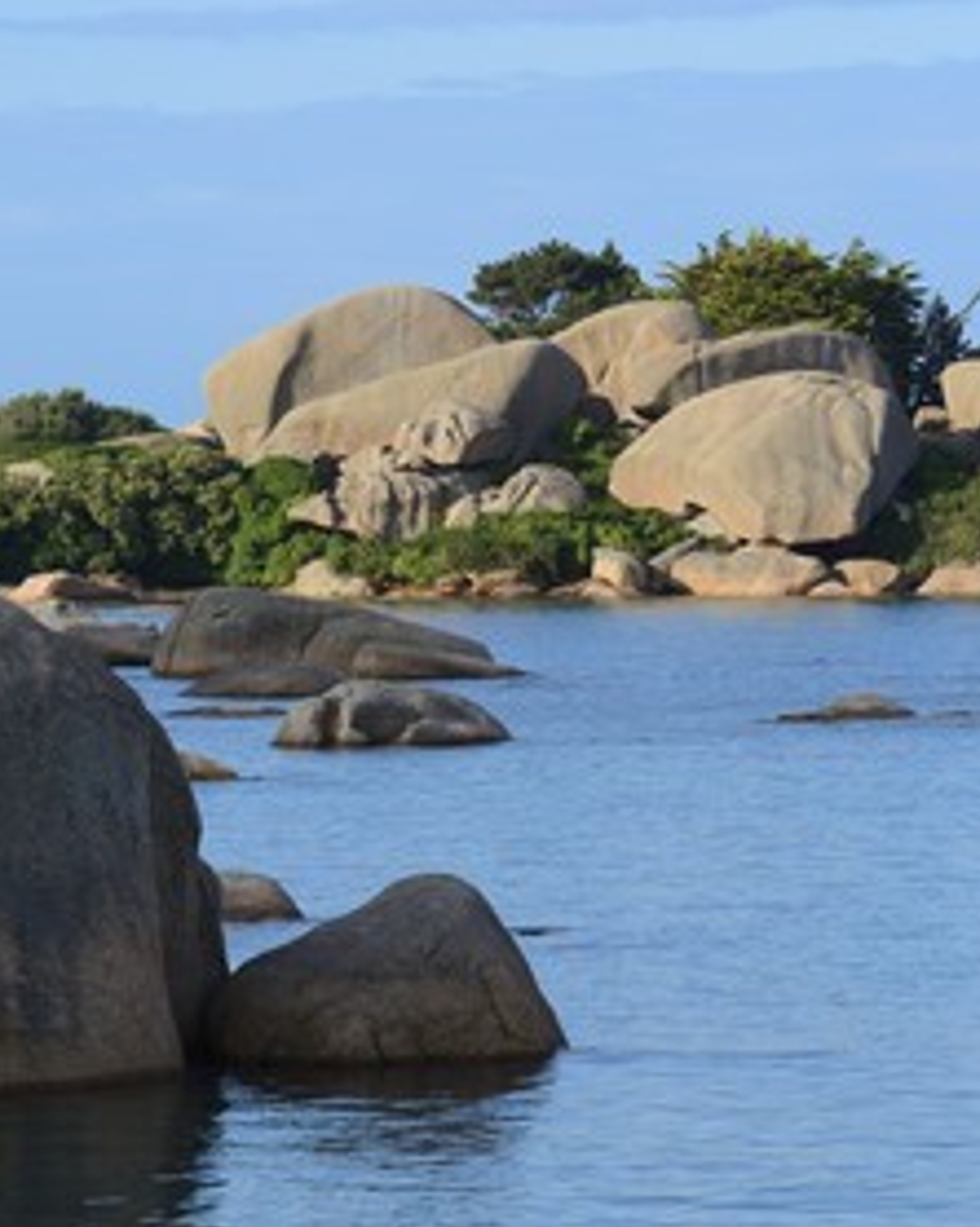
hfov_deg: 5.4
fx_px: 10308
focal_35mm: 284
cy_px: 614
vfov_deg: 6.8
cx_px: 534
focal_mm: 200
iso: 200
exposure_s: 1/250
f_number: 10
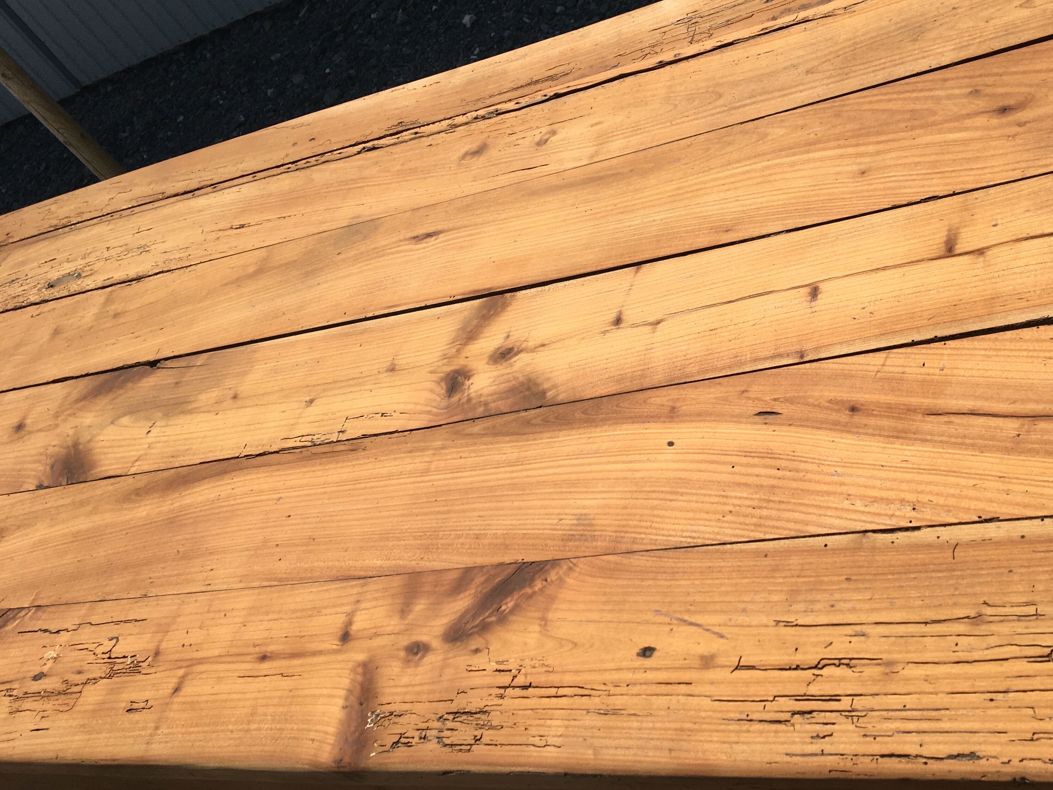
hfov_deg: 47.1
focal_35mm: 39
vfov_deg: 36.7
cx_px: 706
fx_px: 1186
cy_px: 336
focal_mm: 4.15
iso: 25
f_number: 2.2
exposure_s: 1/2481
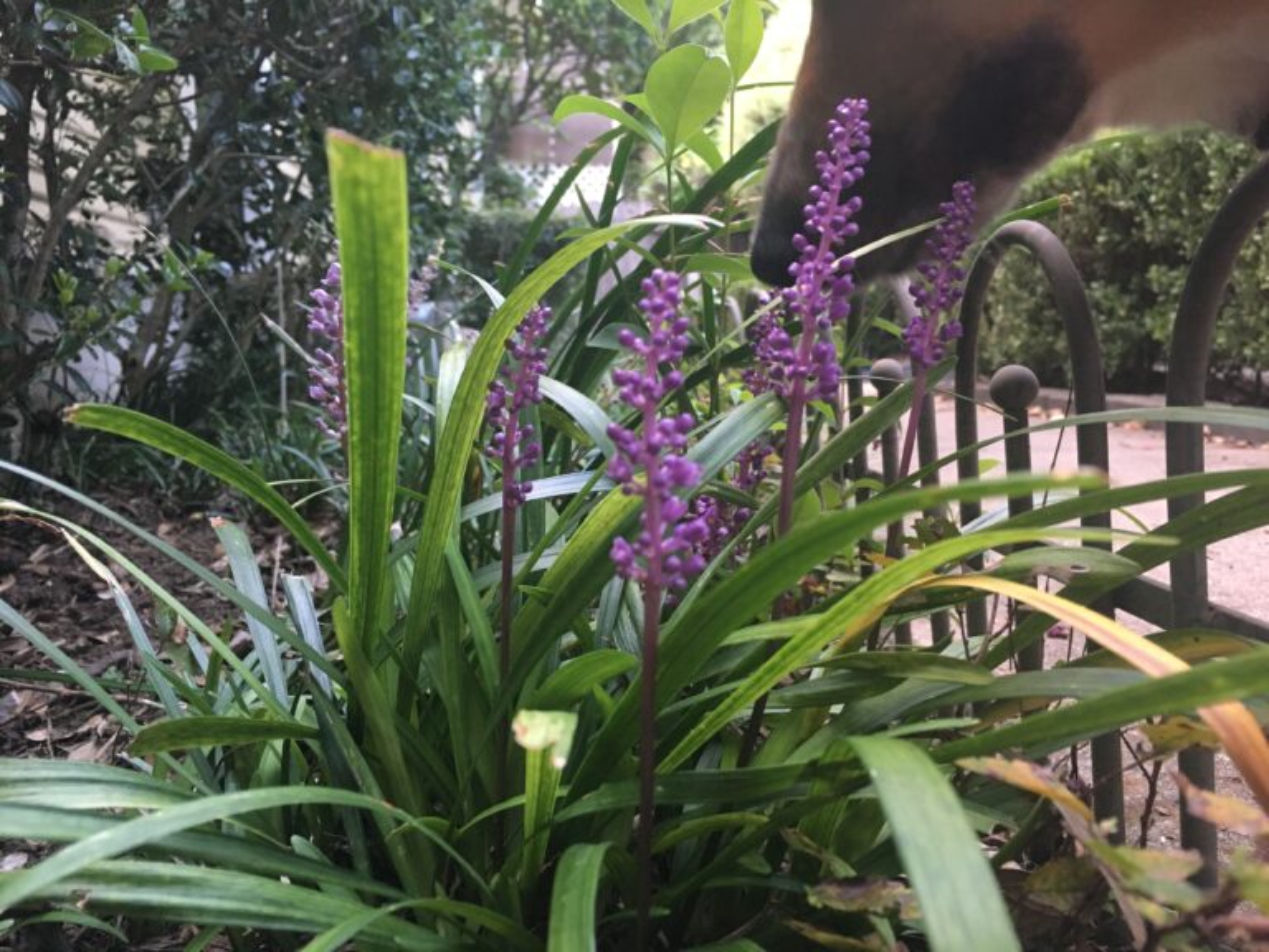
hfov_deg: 61.7
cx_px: 634
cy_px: 476
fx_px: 1063
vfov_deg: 48.2
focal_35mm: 29
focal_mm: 4.15
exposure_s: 1/30
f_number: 2.2
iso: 125
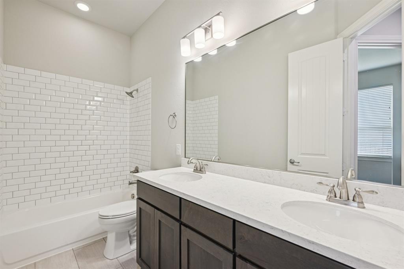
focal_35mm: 16
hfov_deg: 98.5
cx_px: 202
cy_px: 134
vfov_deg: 75.5
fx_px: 174
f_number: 8
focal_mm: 15.5
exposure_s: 1/50
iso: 400
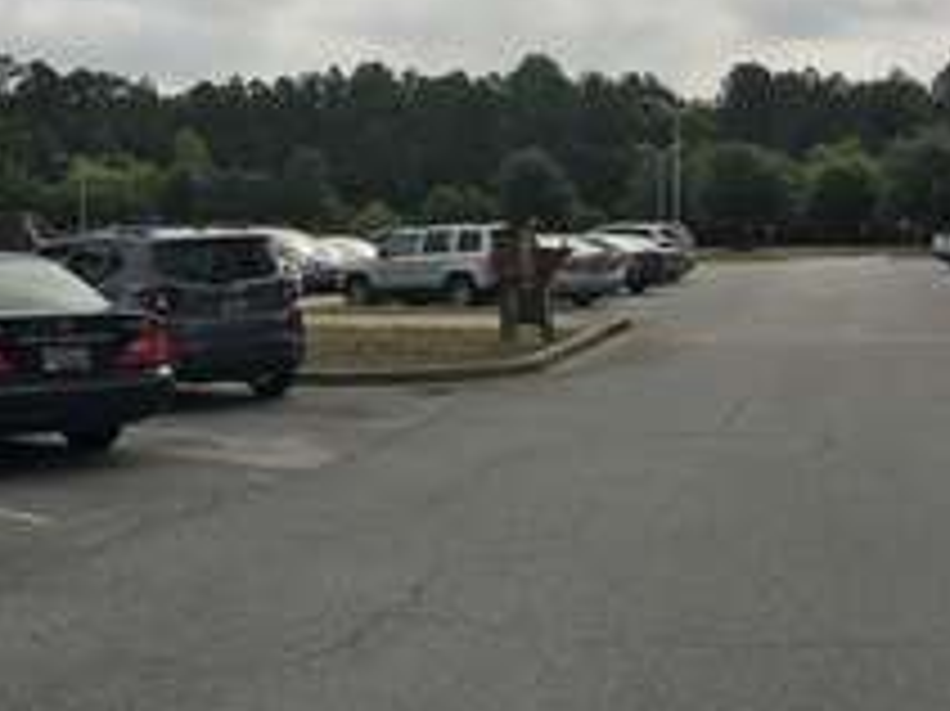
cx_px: 536
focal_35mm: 55
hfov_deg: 34.9
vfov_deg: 26.5
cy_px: 351
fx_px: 1509
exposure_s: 1/2137
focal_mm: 4.15
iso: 25
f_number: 2.2
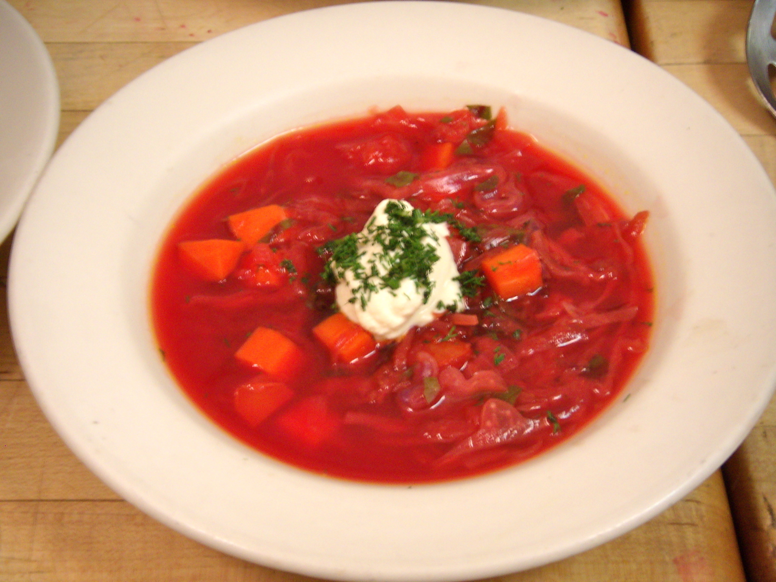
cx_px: 388
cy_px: 291
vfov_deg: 27.5
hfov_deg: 36.2
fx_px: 1188
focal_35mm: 53
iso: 100
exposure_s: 1/7.05
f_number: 3.7
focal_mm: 8.9
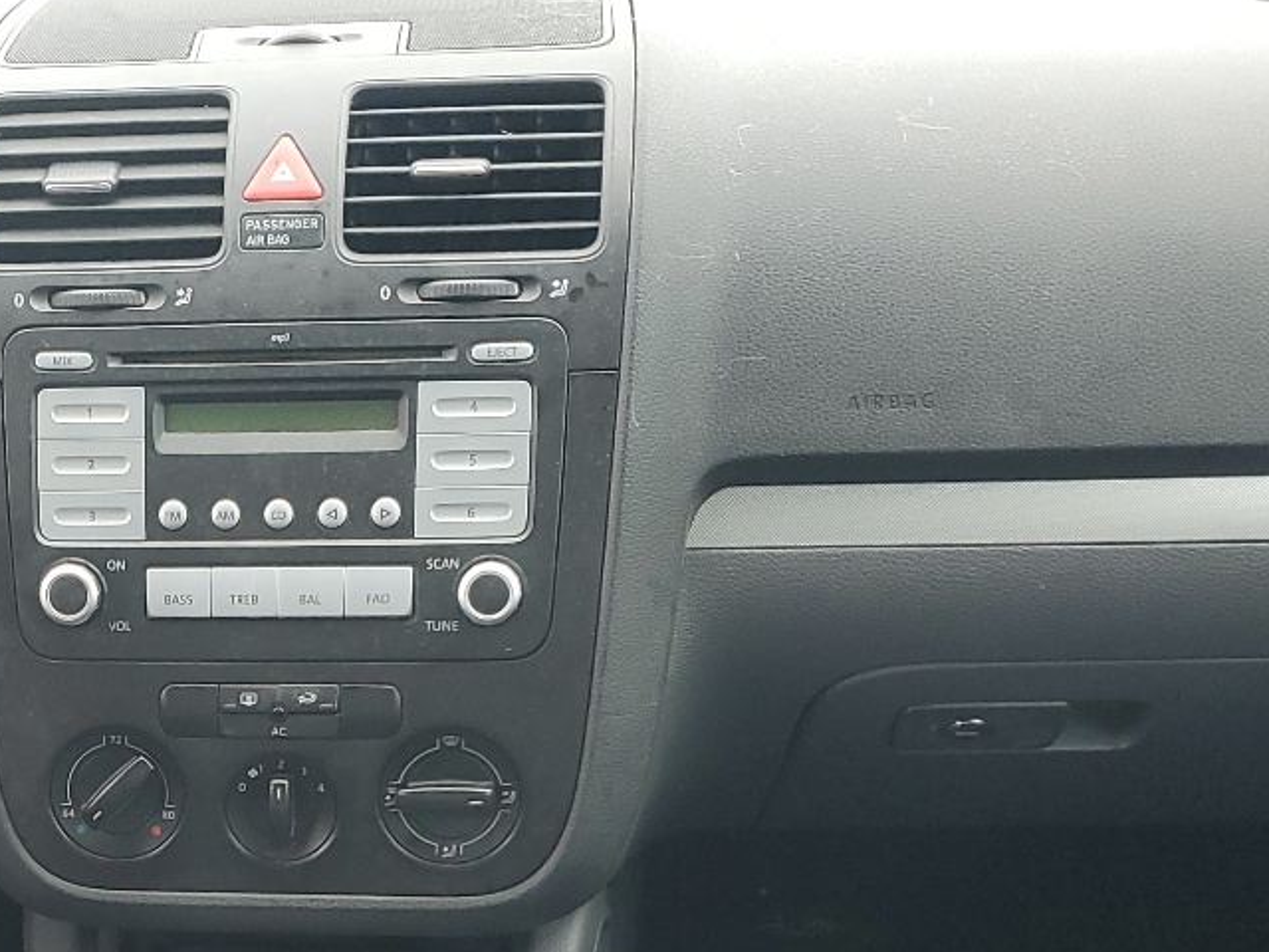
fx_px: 2383
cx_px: 163
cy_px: 986
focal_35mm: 65
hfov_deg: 28.8
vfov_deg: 21.7
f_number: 1.5
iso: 62
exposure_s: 1/120
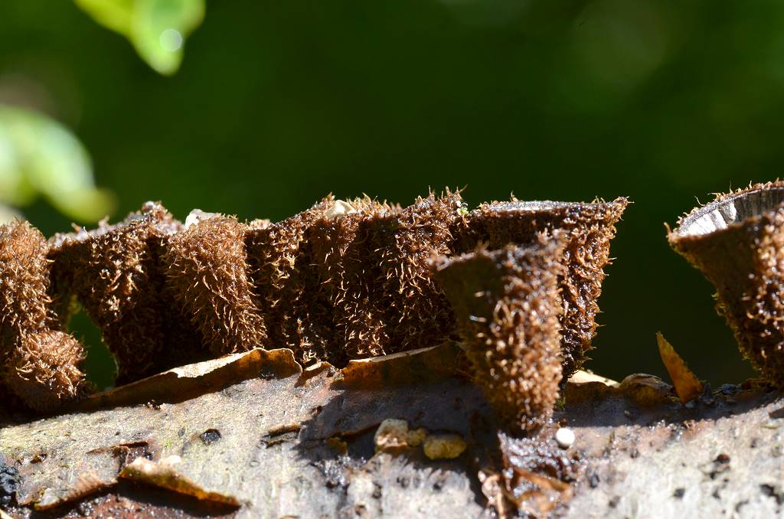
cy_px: 260
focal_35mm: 135
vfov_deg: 10.1
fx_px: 2934
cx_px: 392
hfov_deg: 15.2
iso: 400
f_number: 14
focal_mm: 90
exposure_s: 1/160
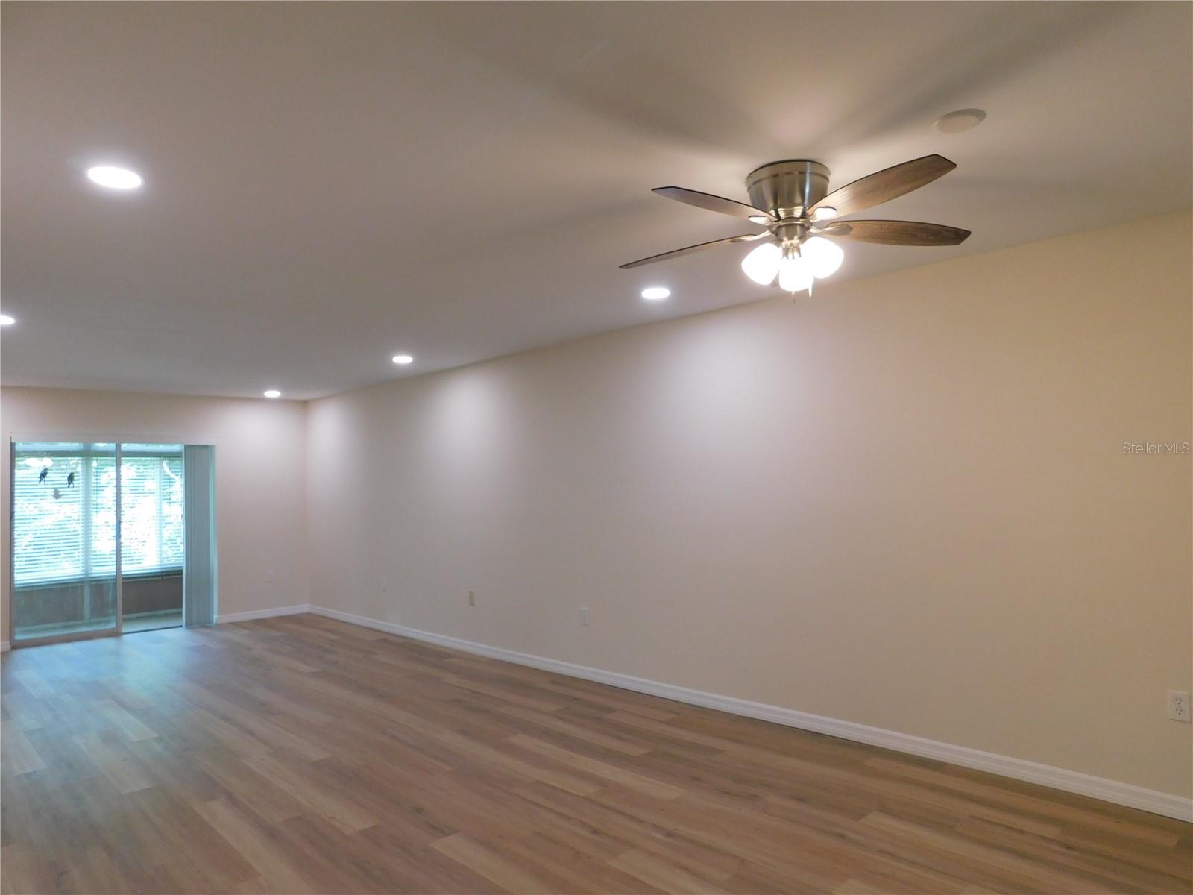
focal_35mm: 23
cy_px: 448
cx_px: 596
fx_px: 793
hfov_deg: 73.9
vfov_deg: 58.9
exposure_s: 1/30
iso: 160
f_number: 3
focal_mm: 4
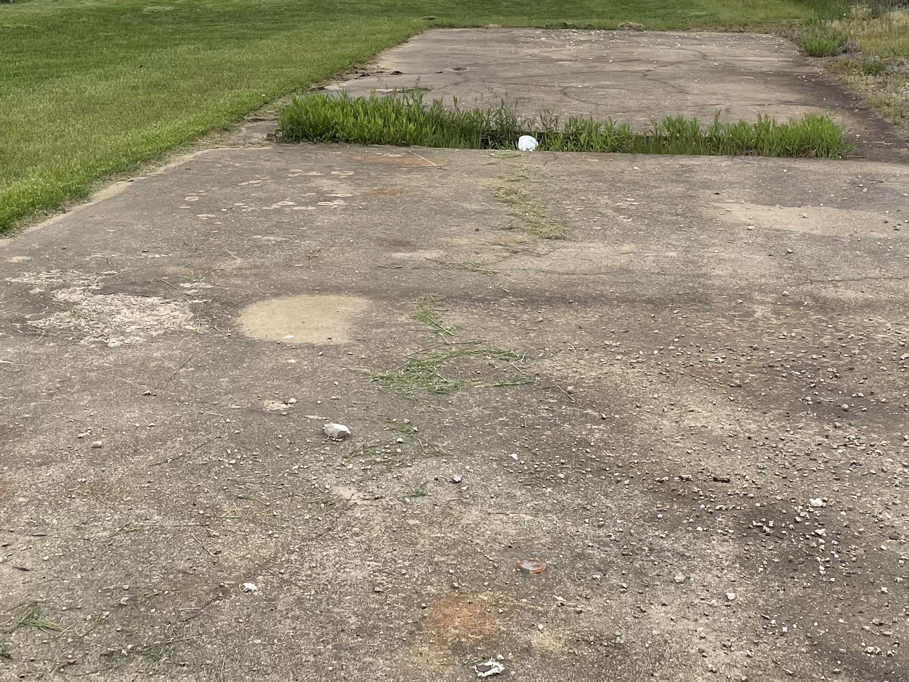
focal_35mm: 55
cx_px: 505
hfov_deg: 34.9
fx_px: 1444
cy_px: 256
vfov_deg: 26.5
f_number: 1.6
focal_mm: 4.2
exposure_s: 1/1795
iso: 32
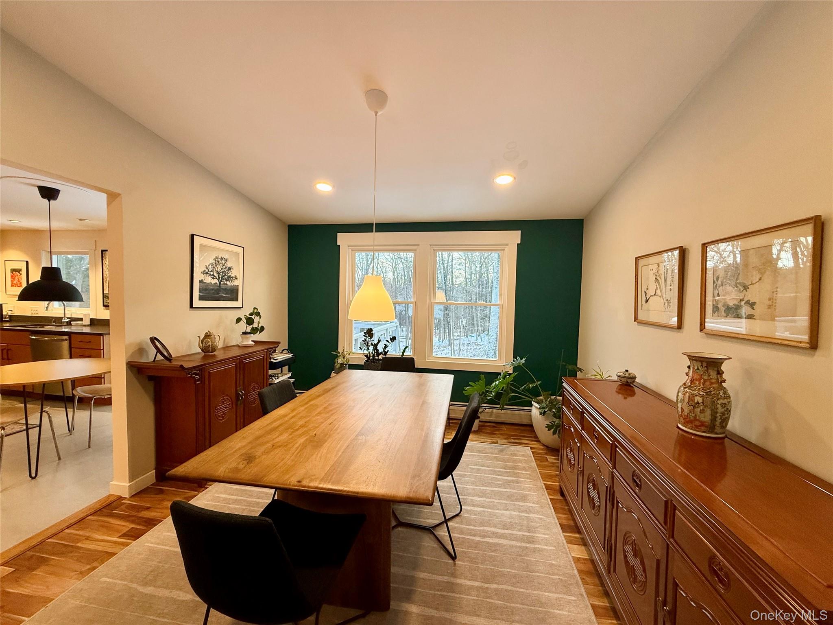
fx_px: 337
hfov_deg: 102.1
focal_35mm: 14
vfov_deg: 85.7
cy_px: 312
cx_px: 416
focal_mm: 2.22
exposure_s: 1/120
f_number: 2.2
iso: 200
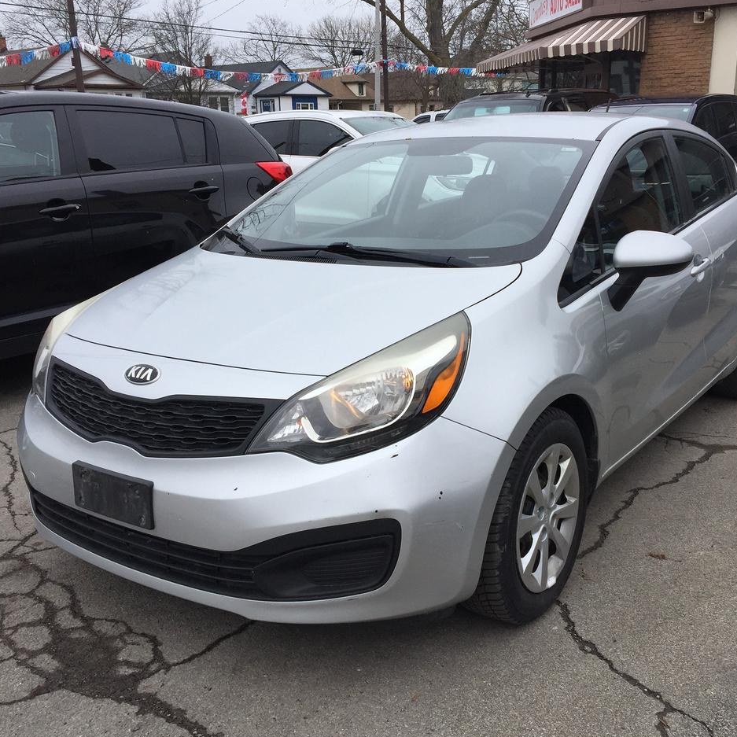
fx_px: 843
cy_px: 369
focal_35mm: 35
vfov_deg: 47.2
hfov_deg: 47.2
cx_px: 396
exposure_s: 1/1582
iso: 32
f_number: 2.2
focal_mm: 4.15
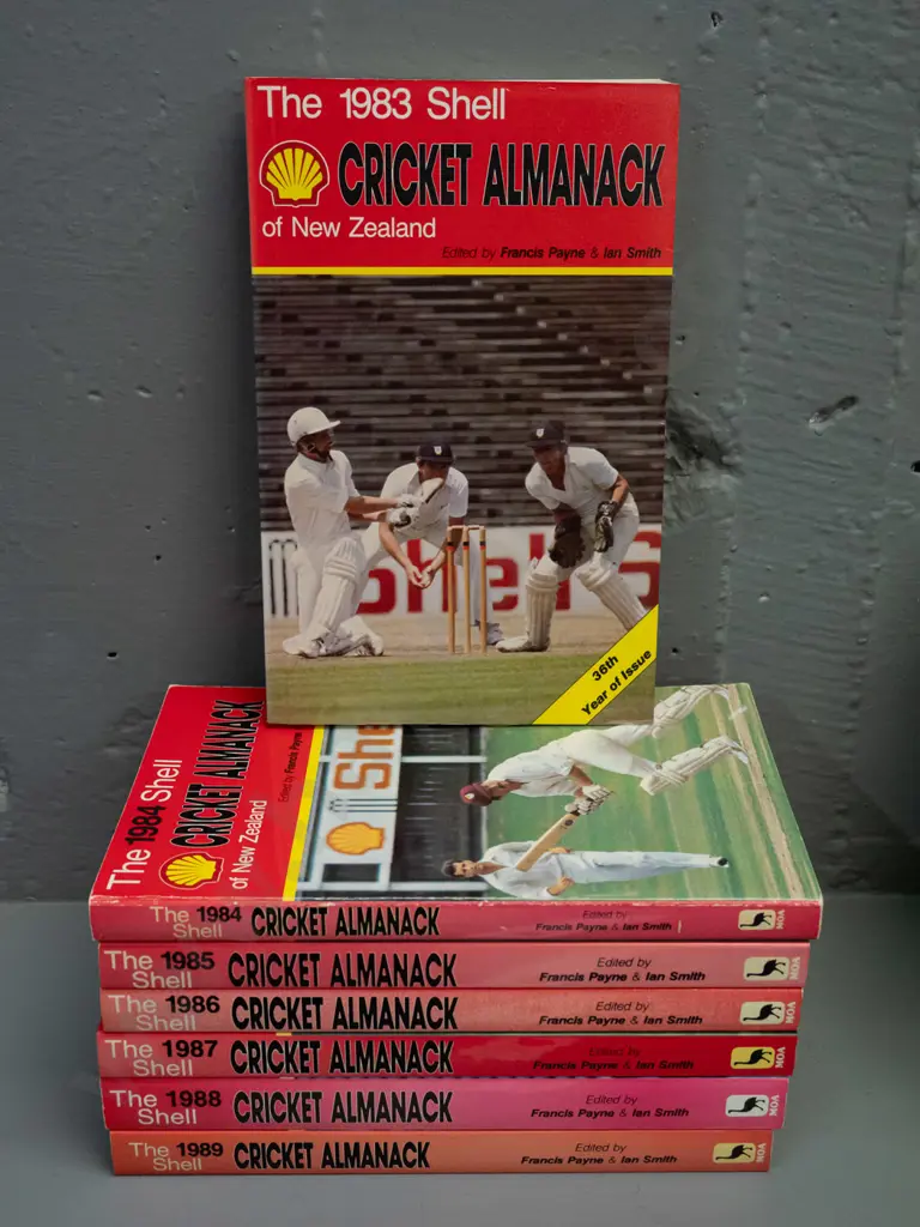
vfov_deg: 42.9
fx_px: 1559
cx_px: 460
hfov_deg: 32.9
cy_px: 614
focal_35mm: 44
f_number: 5.6
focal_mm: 22
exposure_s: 1/250
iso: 3200
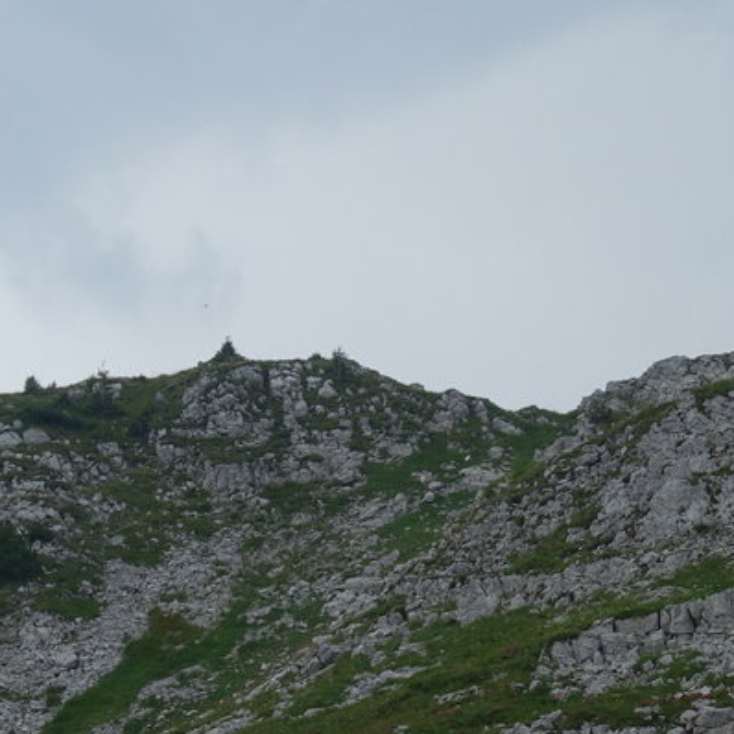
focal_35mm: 153
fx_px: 3670
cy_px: 373
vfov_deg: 11.4
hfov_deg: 11.4
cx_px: 249
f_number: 5.6
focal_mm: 25.61
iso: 125
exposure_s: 1/400
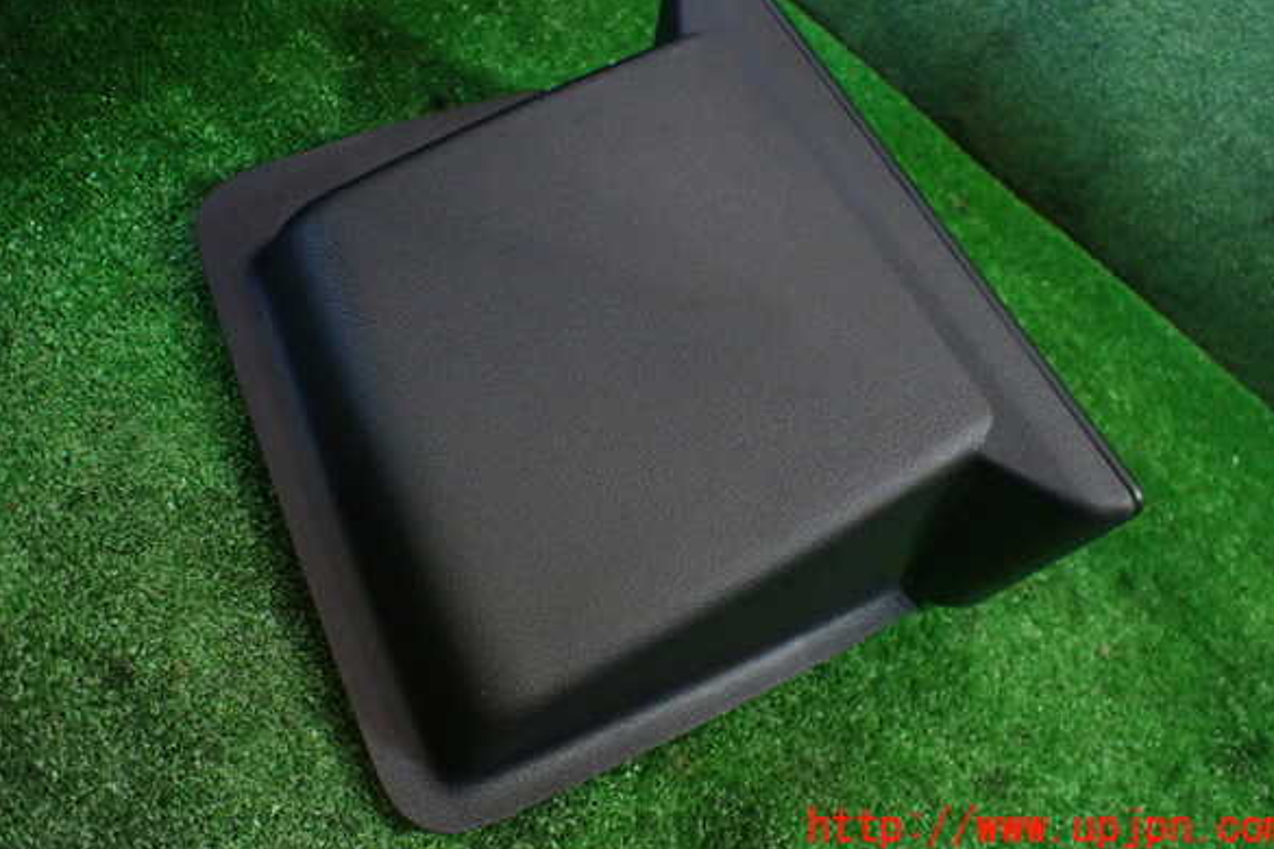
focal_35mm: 32
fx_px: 1132
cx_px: 647
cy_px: 366
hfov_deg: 58.7
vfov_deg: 41.0
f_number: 2.3
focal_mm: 5.4
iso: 800
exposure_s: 1/125
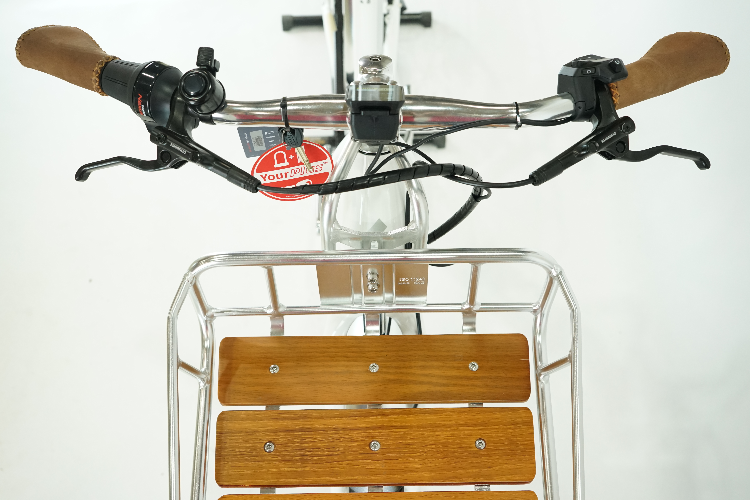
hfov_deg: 53.1
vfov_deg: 36.9
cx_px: 375
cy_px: 250
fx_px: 750
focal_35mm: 36
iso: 2500
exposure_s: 1/200
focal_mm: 36
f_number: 6.3
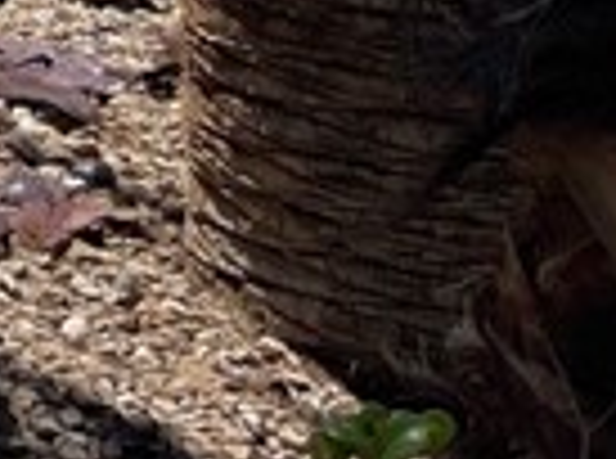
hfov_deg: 7.9
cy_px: -1044
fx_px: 3461
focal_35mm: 195
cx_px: -1551
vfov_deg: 6.7
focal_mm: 5.1
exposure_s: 1/5128
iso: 32
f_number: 1.6
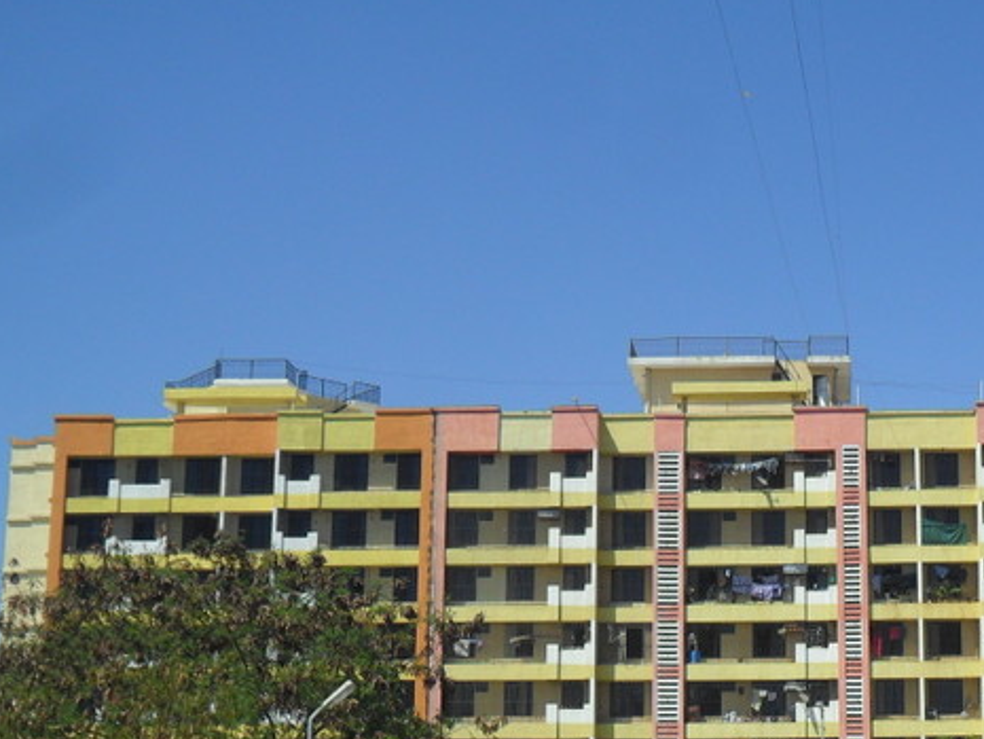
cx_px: 804
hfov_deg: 30.3
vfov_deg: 23.3
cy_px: 607
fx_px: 1763
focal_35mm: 62
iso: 100
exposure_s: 1/180
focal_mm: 6.6
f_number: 10.1
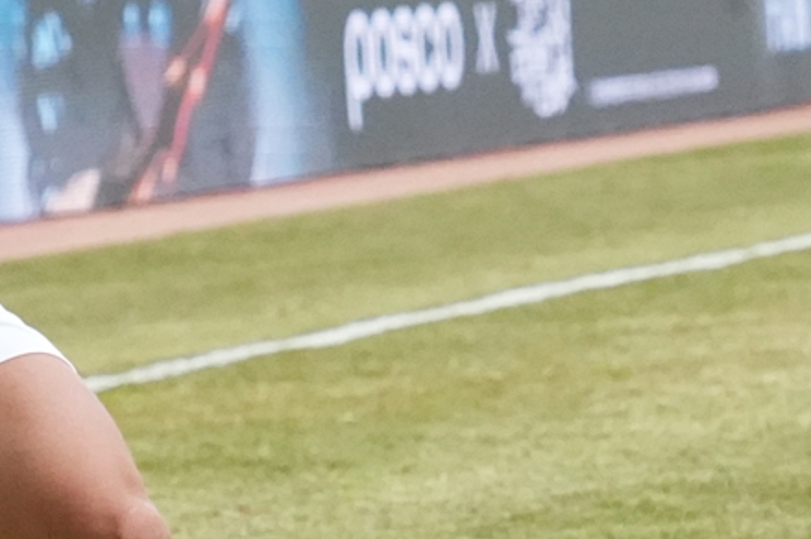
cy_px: 228
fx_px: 11390
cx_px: 325
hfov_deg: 4.1
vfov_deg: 2.7
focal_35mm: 506
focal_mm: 111
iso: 8000
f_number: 4.5
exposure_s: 1/4000
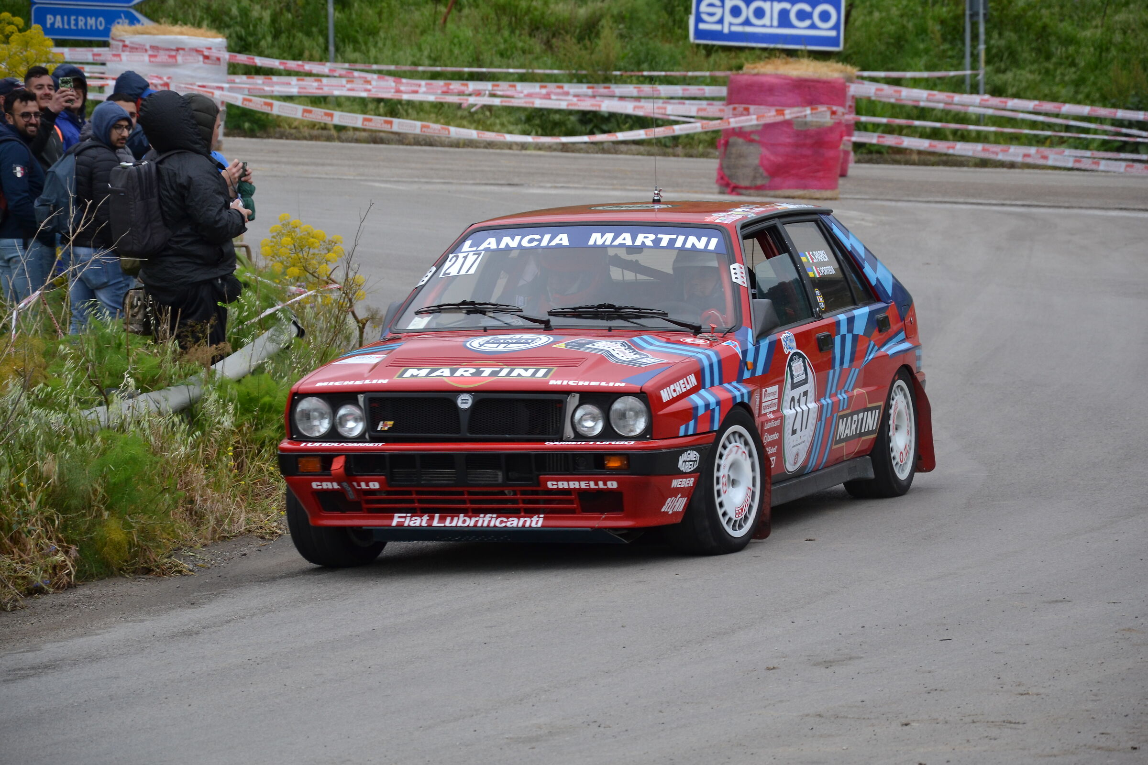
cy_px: 382
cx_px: 574
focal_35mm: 158
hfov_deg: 13.0
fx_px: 5022
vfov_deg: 8.7
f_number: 5.6
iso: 400
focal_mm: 105
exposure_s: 1/800
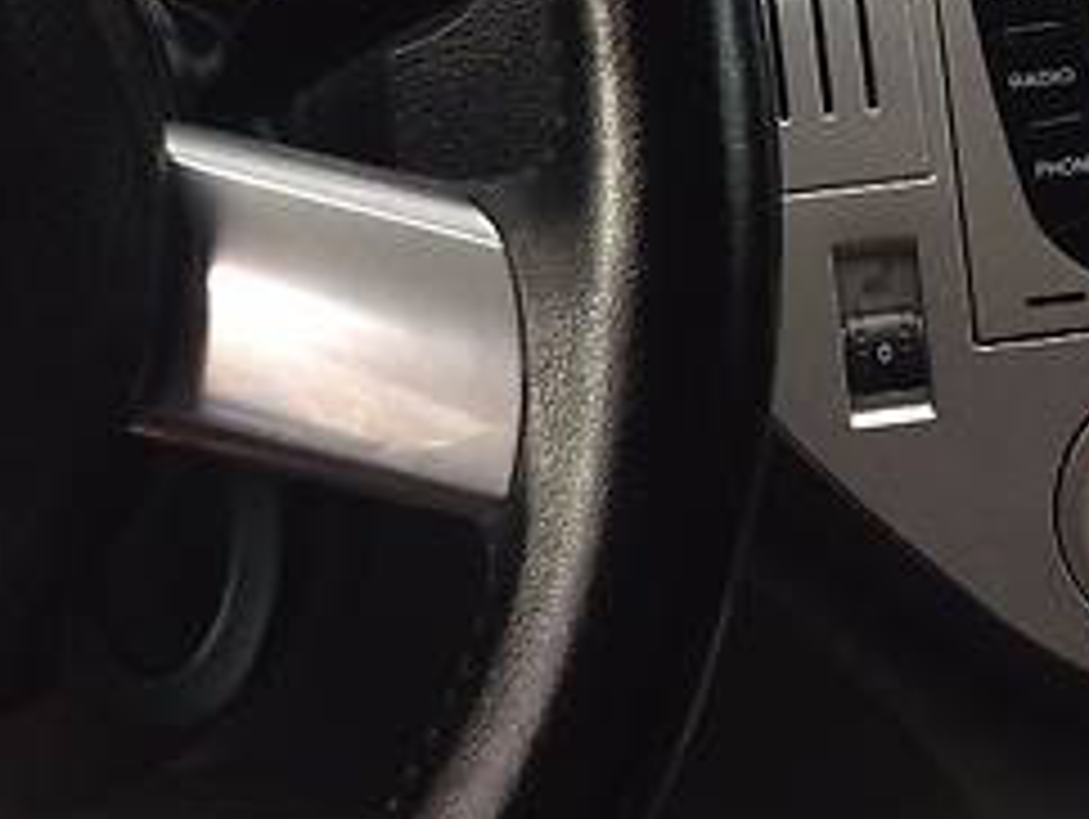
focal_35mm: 109
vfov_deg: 13.5
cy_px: 166
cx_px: 792
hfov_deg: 17.9
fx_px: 3432
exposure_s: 1/120
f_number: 2.4
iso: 80
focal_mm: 4.1
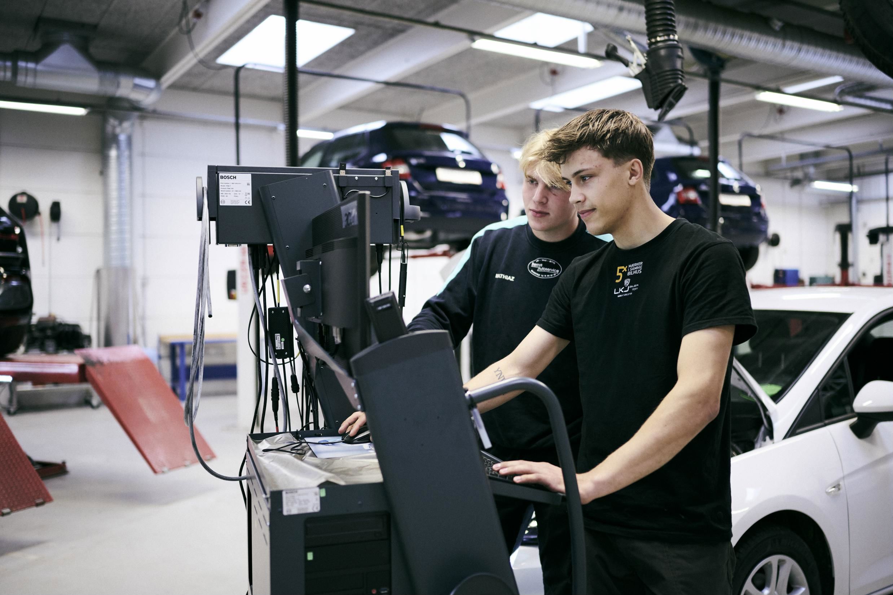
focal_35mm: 35
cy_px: 298
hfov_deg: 54.4
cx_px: 446
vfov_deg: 37.9
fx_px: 868
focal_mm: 35
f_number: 1.8
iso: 800
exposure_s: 1/160
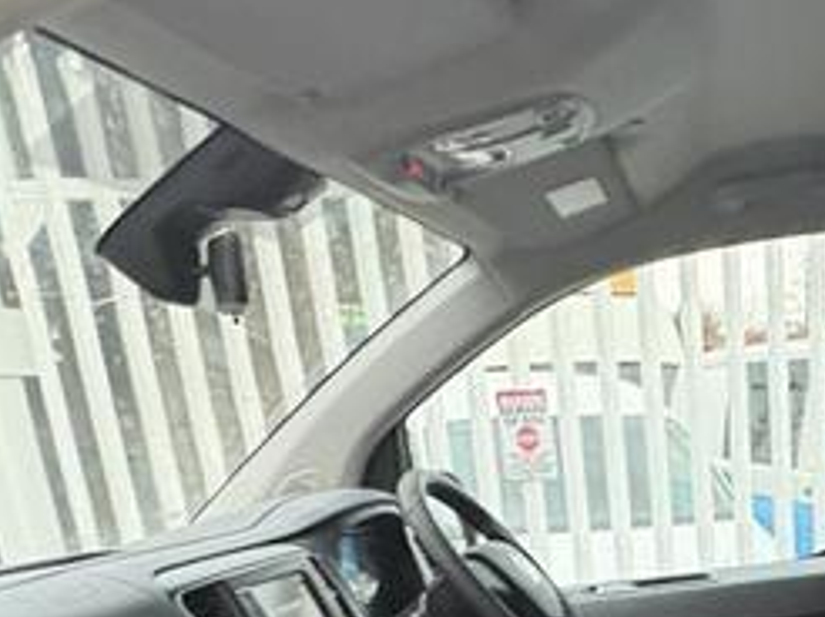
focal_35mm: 51
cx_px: 798
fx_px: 1214
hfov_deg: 34.6
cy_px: 902
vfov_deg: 23.4
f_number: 2.2
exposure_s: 1/60
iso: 400
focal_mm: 2.22
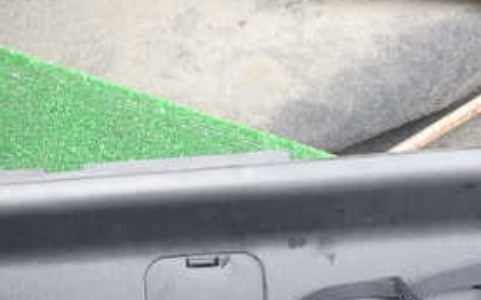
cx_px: 226
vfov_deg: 18.0
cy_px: 350
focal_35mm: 69
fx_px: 904
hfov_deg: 29.8
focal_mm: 5.4
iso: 200
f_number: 2.3
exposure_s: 1/60
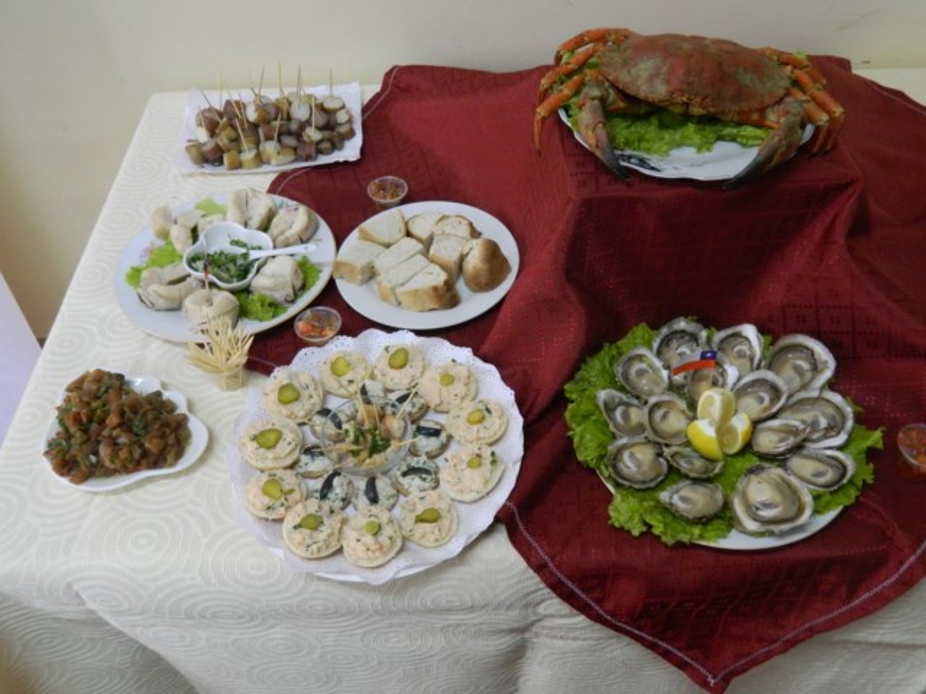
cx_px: 463
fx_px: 829
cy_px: 347
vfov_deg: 45.4
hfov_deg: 58.4
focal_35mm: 31
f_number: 3.2
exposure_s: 1/40
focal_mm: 5.6
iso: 360
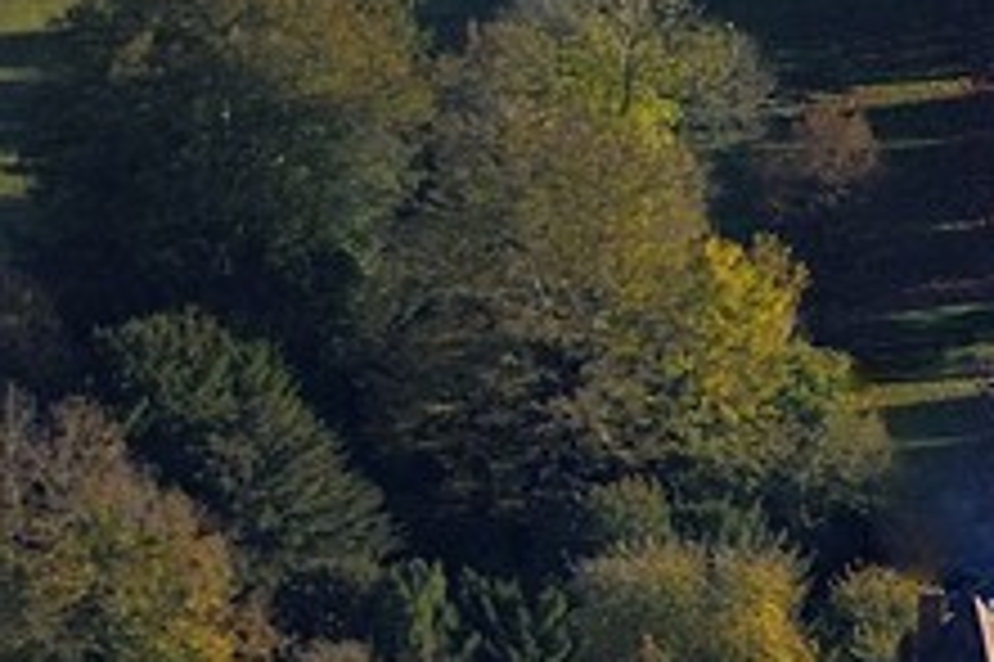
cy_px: 1013
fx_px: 30956
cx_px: -2132
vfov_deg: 1.2
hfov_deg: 1.8
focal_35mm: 1122
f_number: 5.6
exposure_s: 1/1000
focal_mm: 155
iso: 400
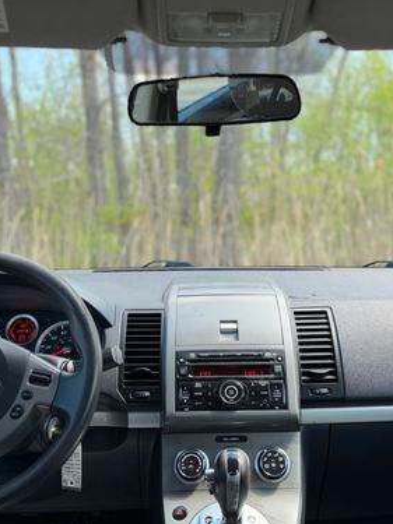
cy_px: 286
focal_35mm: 41
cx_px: 217
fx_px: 621
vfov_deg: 45.7
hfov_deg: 35.1
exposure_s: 1/445
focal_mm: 6.76
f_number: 1.78
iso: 100
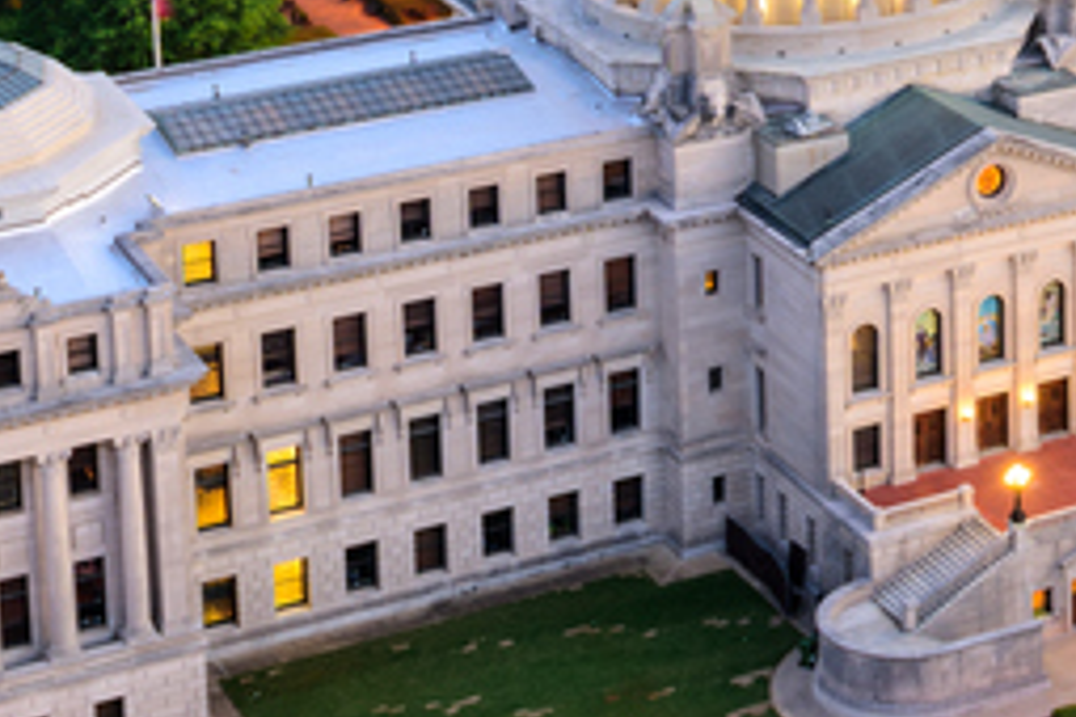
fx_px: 3527
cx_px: 1177
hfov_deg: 16.8
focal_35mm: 118
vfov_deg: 11.1
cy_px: -428
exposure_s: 15
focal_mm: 24
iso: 64
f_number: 11
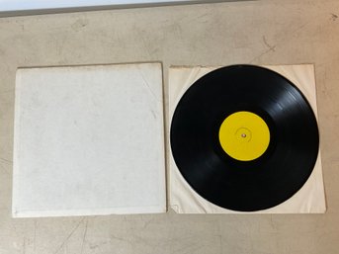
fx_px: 284
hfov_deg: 61.7
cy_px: 127
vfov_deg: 48.2
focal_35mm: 29
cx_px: 170
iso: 50
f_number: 1.8
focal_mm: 3
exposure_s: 1/120
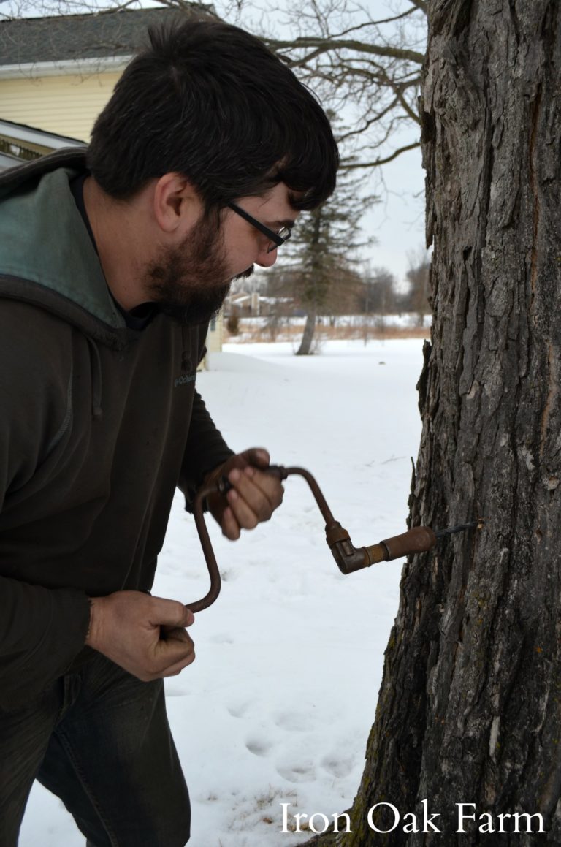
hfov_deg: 39.8
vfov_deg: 57.3
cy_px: 424
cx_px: 280
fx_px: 775
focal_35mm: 33
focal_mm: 22
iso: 280
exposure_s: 1/125
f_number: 5.6
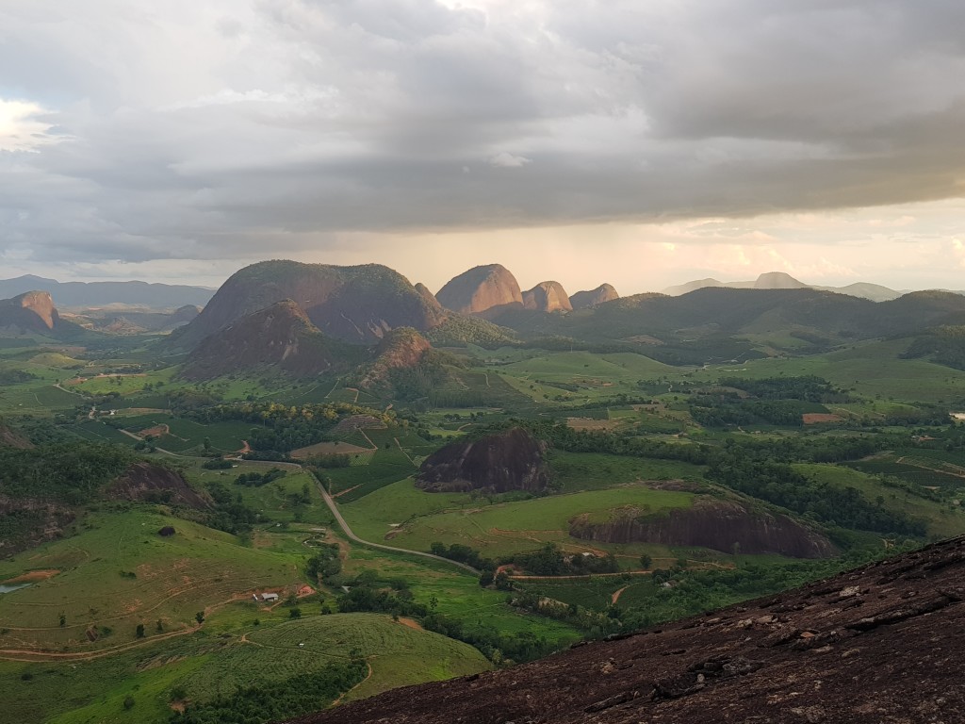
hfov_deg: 67.3
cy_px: 362
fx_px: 725
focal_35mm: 26
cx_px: 482
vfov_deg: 53.1
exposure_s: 1/258
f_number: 1.7
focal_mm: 4.2
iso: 40
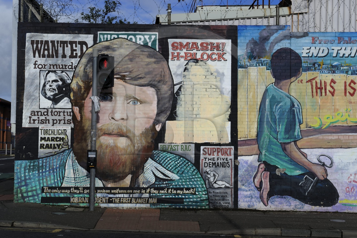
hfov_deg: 34.5
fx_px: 575
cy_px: 119
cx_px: 178
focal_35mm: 58
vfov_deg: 23.4
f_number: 13
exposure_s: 1/500
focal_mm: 58
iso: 400
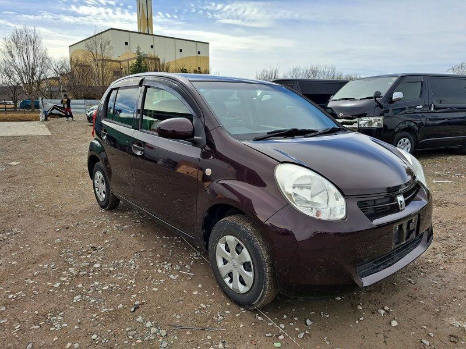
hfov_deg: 71.6
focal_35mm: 24
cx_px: 233
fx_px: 323
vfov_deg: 56.8
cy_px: 174
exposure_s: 1/1129
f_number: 1.8
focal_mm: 5.23
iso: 50
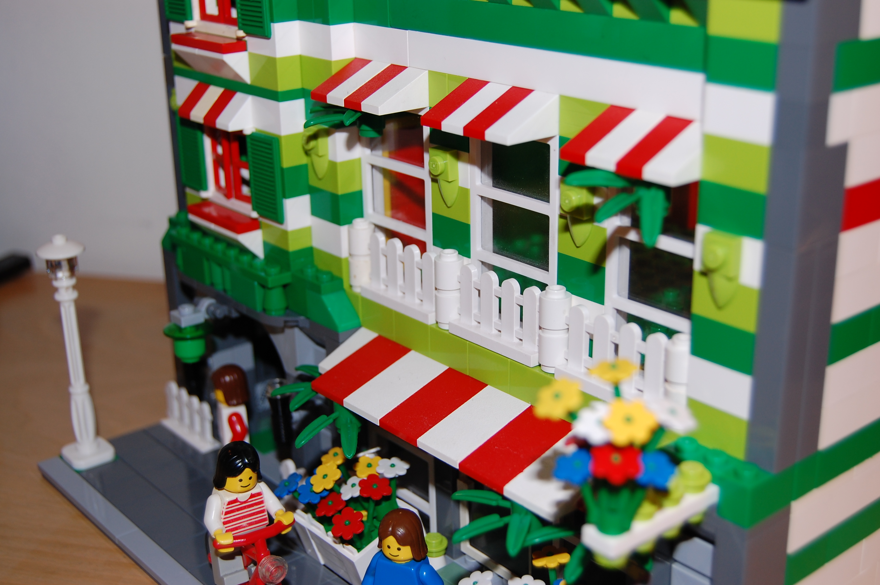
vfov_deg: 26.4
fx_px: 1246
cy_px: 292
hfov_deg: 38.9
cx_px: 440
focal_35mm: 51
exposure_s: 1/125
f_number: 5.6
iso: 200
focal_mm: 34
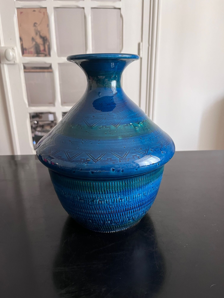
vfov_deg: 67.3
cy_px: 149
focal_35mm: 26
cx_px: 112
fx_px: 224
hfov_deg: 53.1
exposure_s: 1/60
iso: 200
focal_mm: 5.1
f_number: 1.6
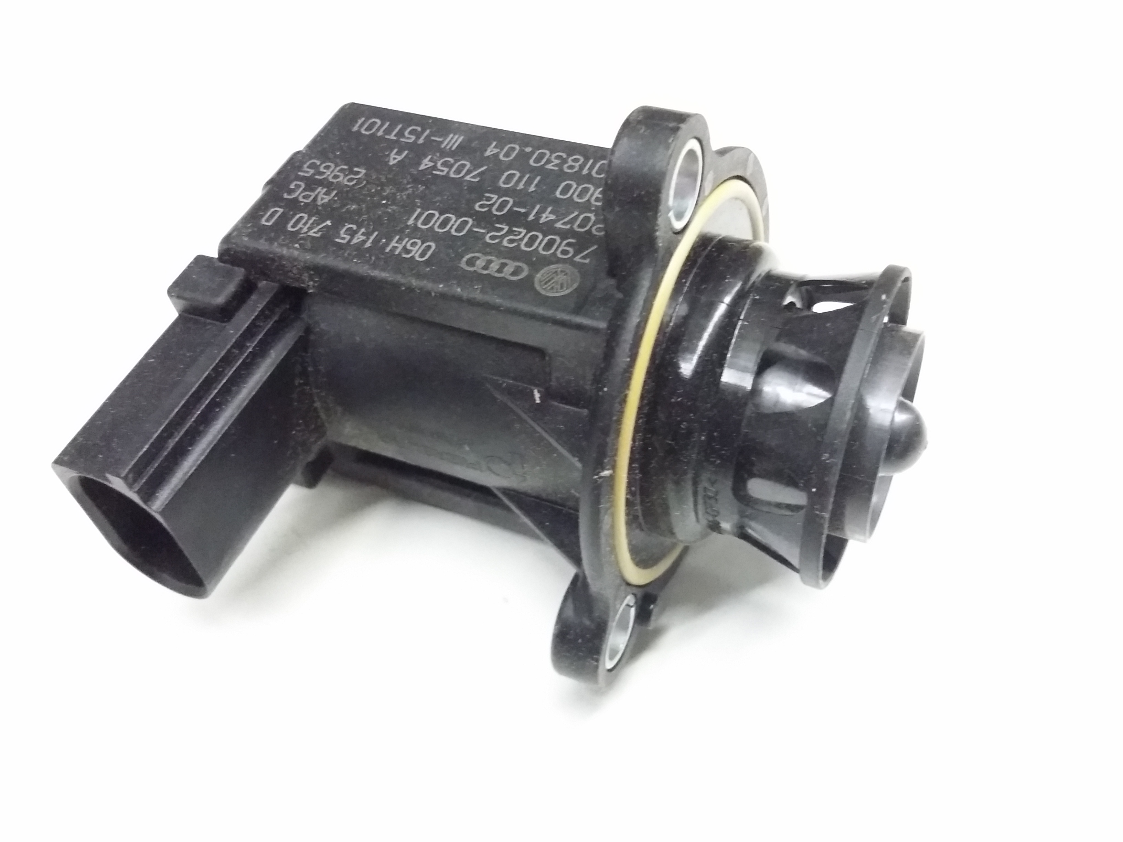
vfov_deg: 44.2
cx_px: 562
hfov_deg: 56.8
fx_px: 1038
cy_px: 421
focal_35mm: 32
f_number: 2.4
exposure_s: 1/15
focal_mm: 3.4
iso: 640
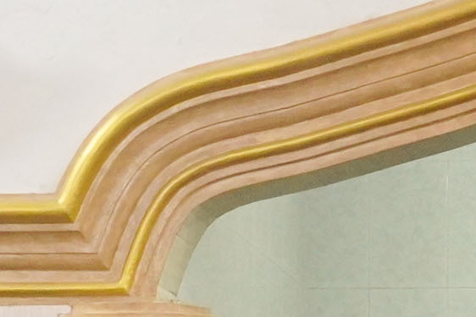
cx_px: 596
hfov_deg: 6.1
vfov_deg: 4.1
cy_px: 615
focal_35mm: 336
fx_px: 4444
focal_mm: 32
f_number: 4
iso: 200
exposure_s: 1/1250
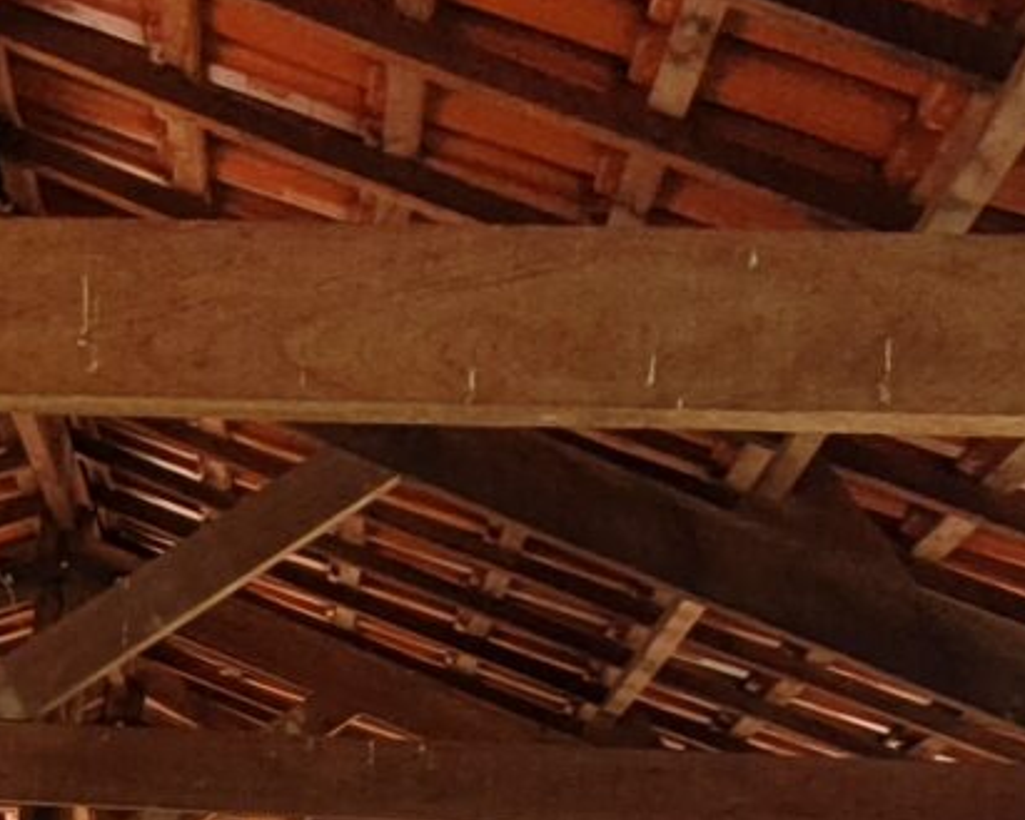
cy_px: 1428
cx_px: -182
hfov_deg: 22.4
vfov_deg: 16.6
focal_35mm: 79
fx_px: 2397
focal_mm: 1.8
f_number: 2.2
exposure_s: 1/330
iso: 50
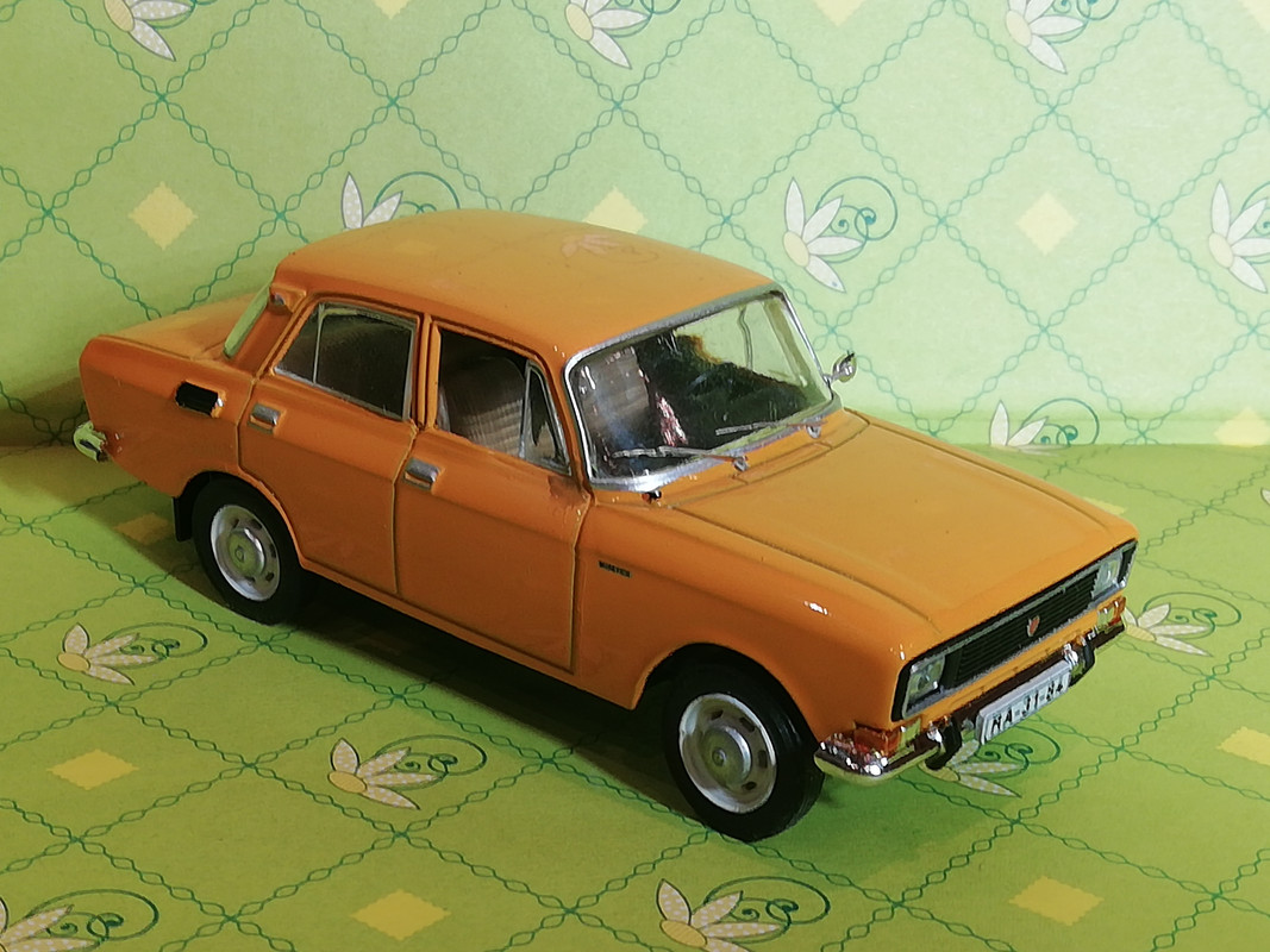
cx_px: 635
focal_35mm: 65
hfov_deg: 29.8
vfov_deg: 22.6
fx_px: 2384
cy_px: 476
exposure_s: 1/33.3
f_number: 2.2
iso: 80
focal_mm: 3.46
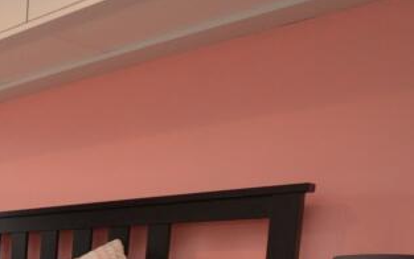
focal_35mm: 50
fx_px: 564
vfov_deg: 22.8
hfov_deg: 26.4
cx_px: -235
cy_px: 343
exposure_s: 1/100
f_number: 5
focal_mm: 10
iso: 400
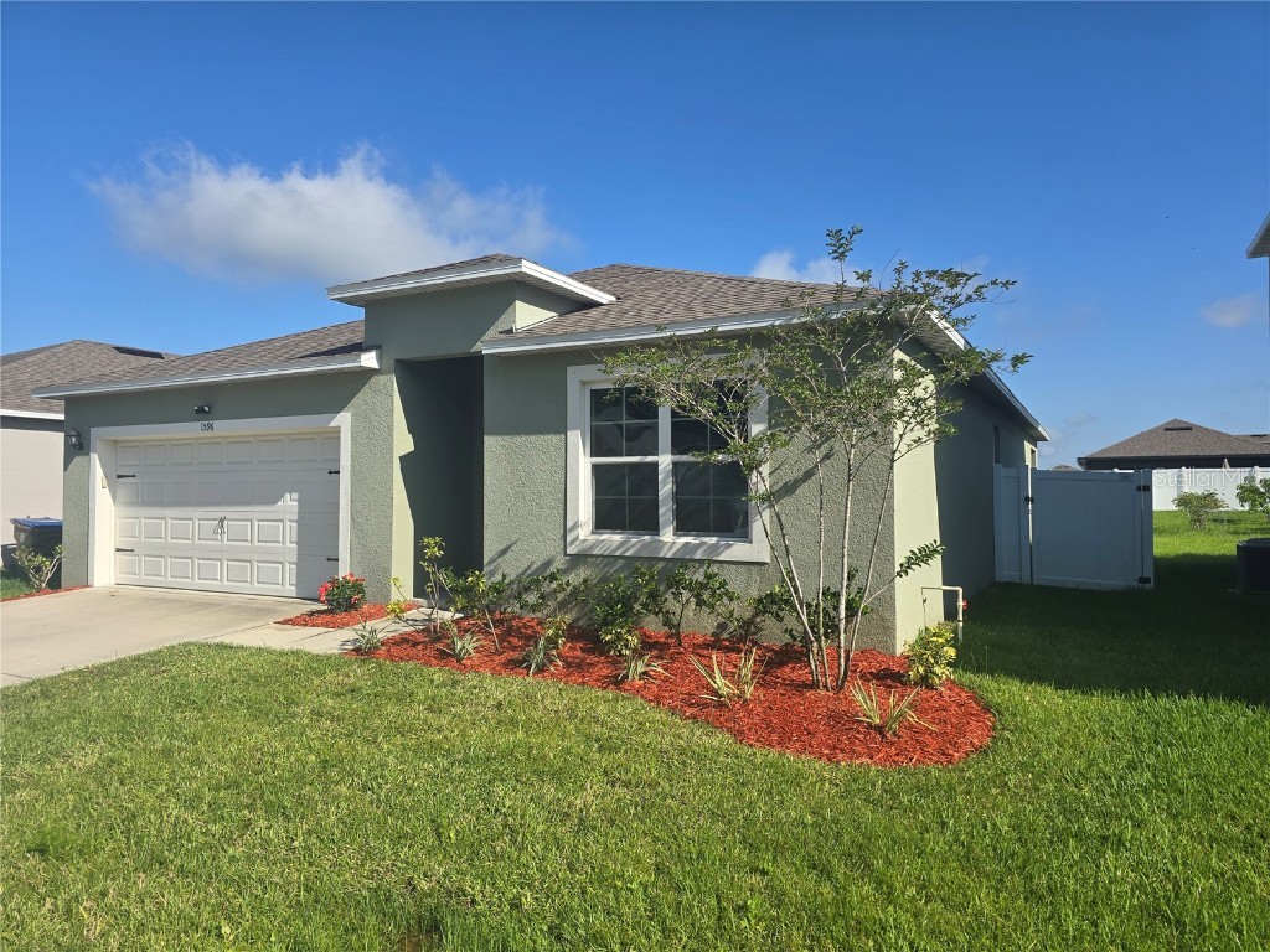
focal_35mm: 23
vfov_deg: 58.9
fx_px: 844
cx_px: 635
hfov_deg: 73.9
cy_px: 476
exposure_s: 1/816
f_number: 1.7
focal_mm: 6.3
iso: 12
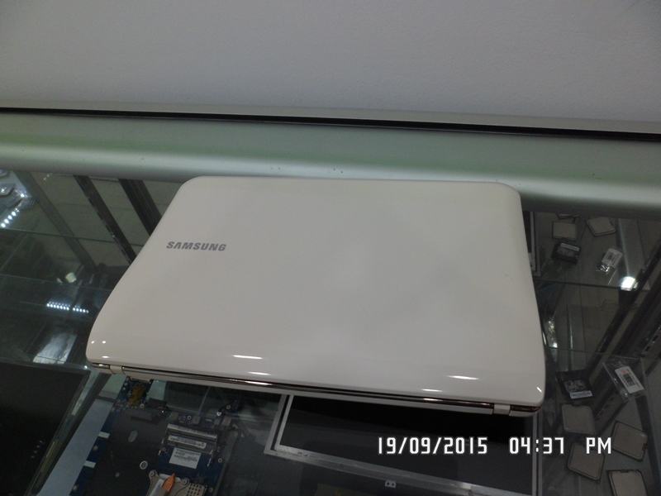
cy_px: 248
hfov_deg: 67.3
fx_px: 496
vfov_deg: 53.1
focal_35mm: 26
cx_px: 330
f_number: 3.3
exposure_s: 1/90
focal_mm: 4.9
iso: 100
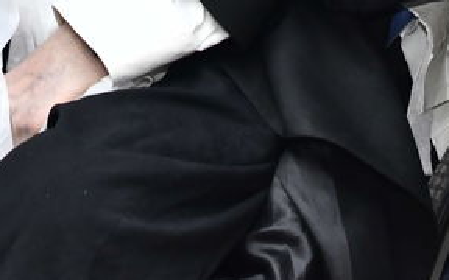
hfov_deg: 8.4
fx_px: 3035
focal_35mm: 248
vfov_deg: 5.1
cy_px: -407
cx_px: 89
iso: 1250
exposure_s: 1/160
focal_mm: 50
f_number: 5.6
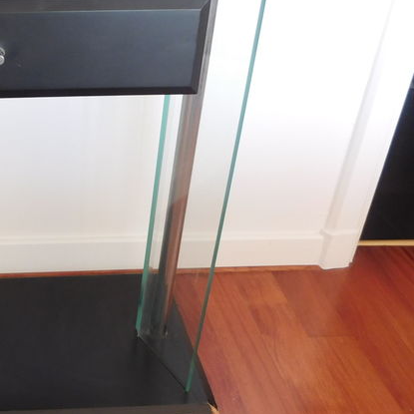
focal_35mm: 49
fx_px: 663
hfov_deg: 32.1
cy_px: 226
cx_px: 4
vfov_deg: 34.7
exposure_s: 1/30
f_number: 3
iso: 125
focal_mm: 4
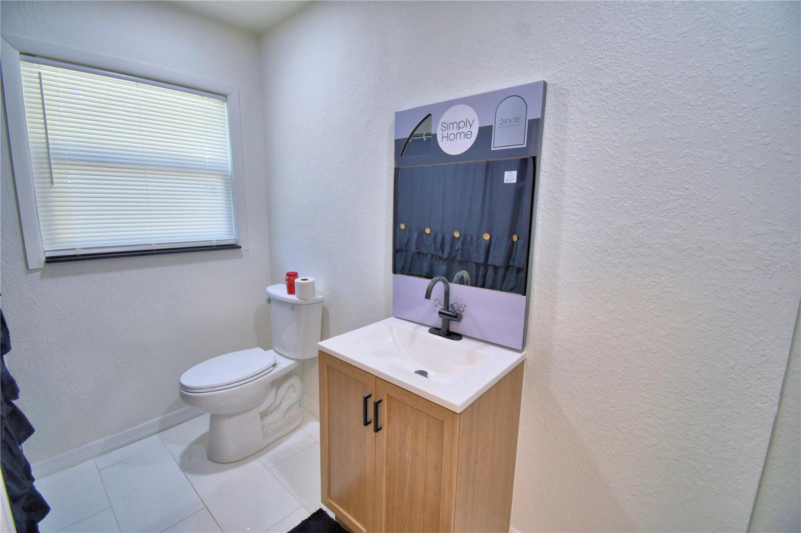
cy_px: 266
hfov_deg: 100.4
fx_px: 334
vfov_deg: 77.3
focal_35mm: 15
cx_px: 400
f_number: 4.5
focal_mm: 10
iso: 400
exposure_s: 1/80
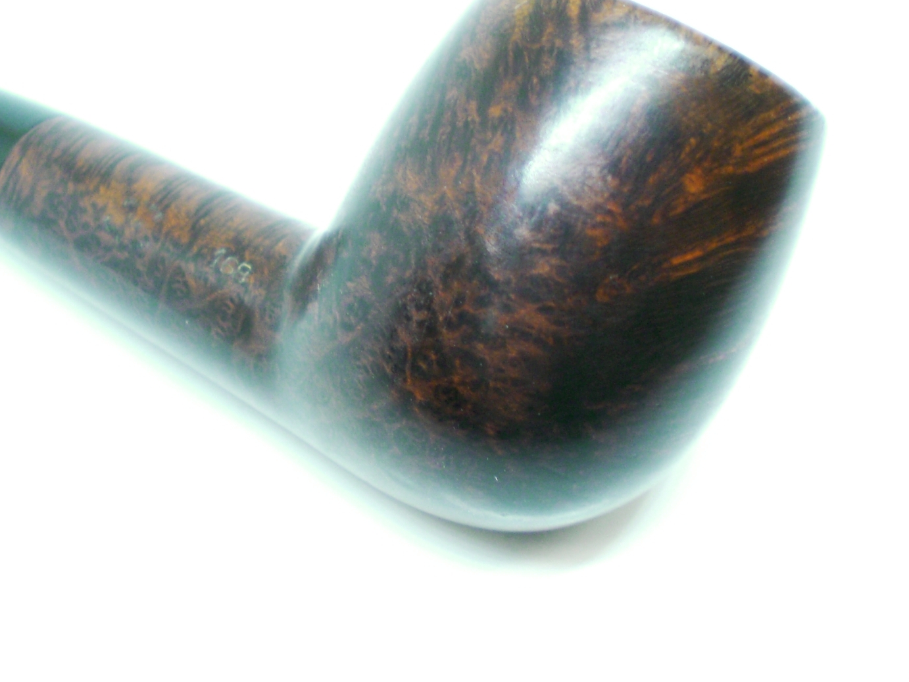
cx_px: 413
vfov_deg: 32.8
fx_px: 1155
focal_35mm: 44
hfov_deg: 42.9
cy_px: 288
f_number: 3.1
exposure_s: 1/50
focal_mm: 6.3
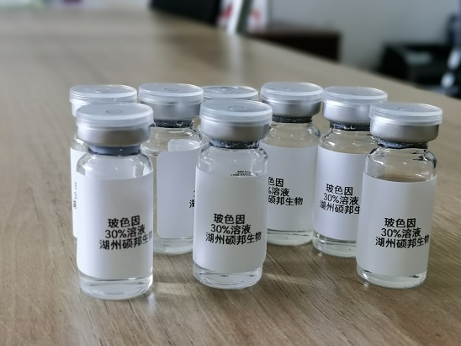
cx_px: 230
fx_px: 719
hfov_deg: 35.5
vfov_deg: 27.0
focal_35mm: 54
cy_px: 173
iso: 125
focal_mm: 5.58
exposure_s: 1/100
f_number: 4
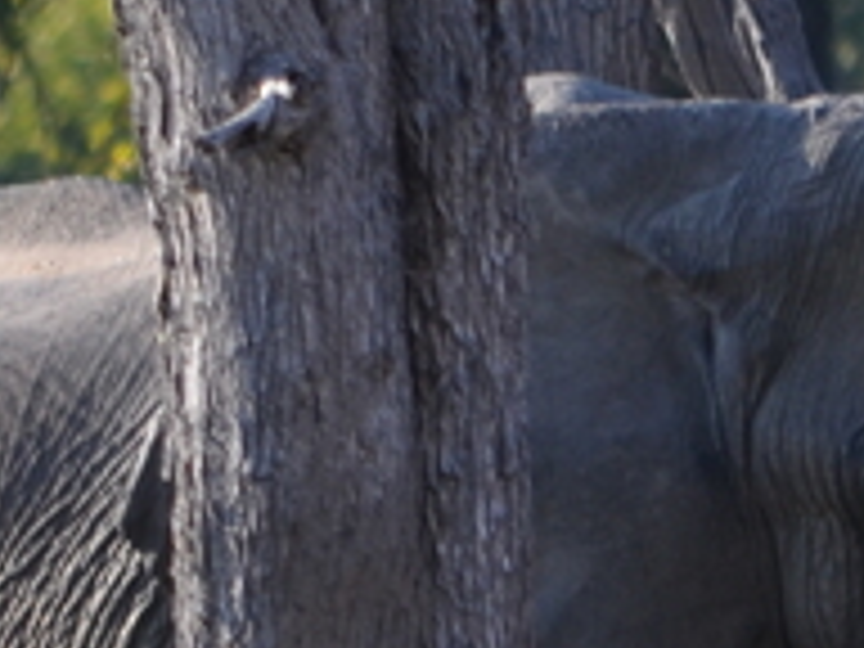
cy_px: 536
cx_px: 752
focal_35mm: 2681
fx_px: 66917
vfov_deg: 0.6
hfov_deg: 0.7
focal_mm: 280
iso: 360
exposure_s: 1/500
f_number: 5.6
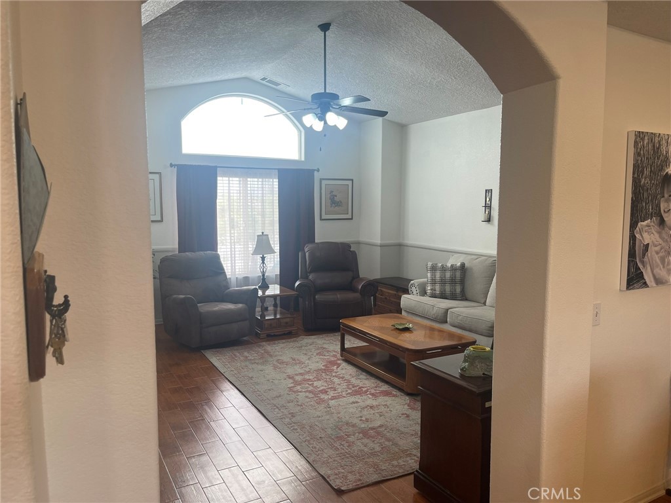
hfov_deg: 69.4
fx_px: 485
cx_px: 336
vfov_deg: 54.9
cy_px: 252
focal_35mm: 25
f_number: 1.6
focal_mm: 5.1
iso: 64
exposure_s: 1/120
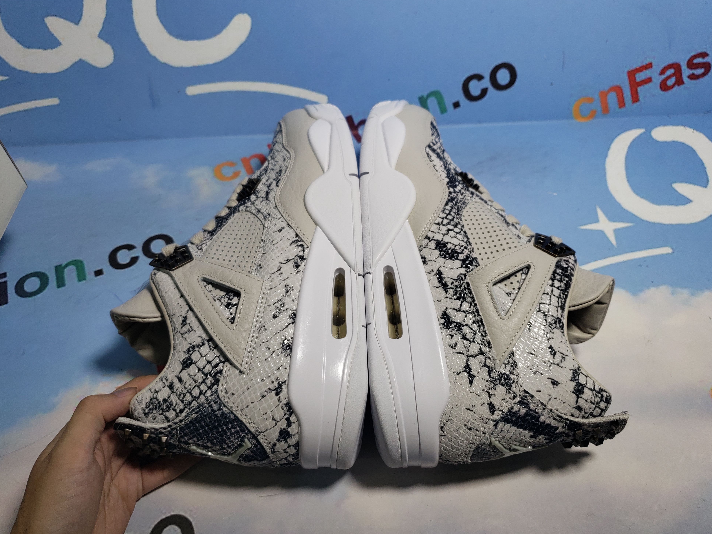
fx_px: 555
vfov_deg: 51.3
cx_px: 359
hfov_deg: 65.3
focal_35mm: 27
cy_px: 260
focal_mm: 4.3
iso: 50
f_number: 1.5
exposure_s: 1/593
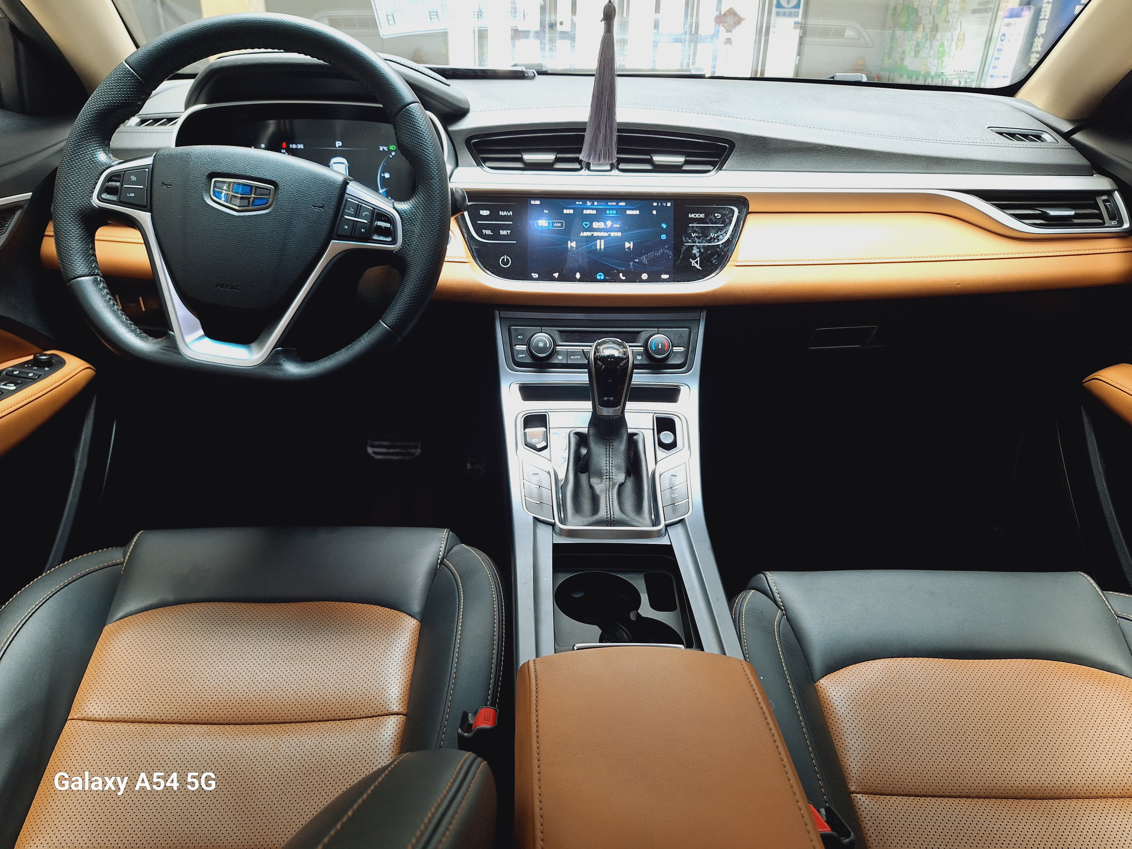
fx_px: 752
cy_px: 424
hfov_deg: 73.9
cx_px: 566
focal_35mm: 23
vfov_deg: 58.9
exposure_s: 1/50
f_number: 1.8
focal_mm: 5.54
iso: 200
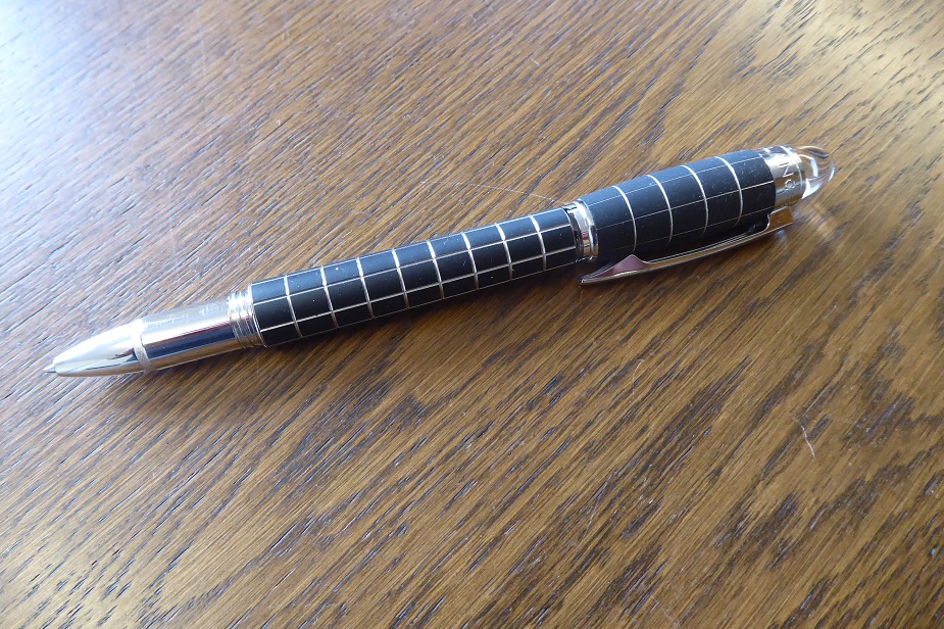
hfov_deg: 67.4
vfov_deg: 47.9
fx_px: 708
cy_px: 293
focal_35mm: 27
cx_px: 455
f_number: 3.3
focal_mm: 4.3
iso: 400
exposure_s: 1/40
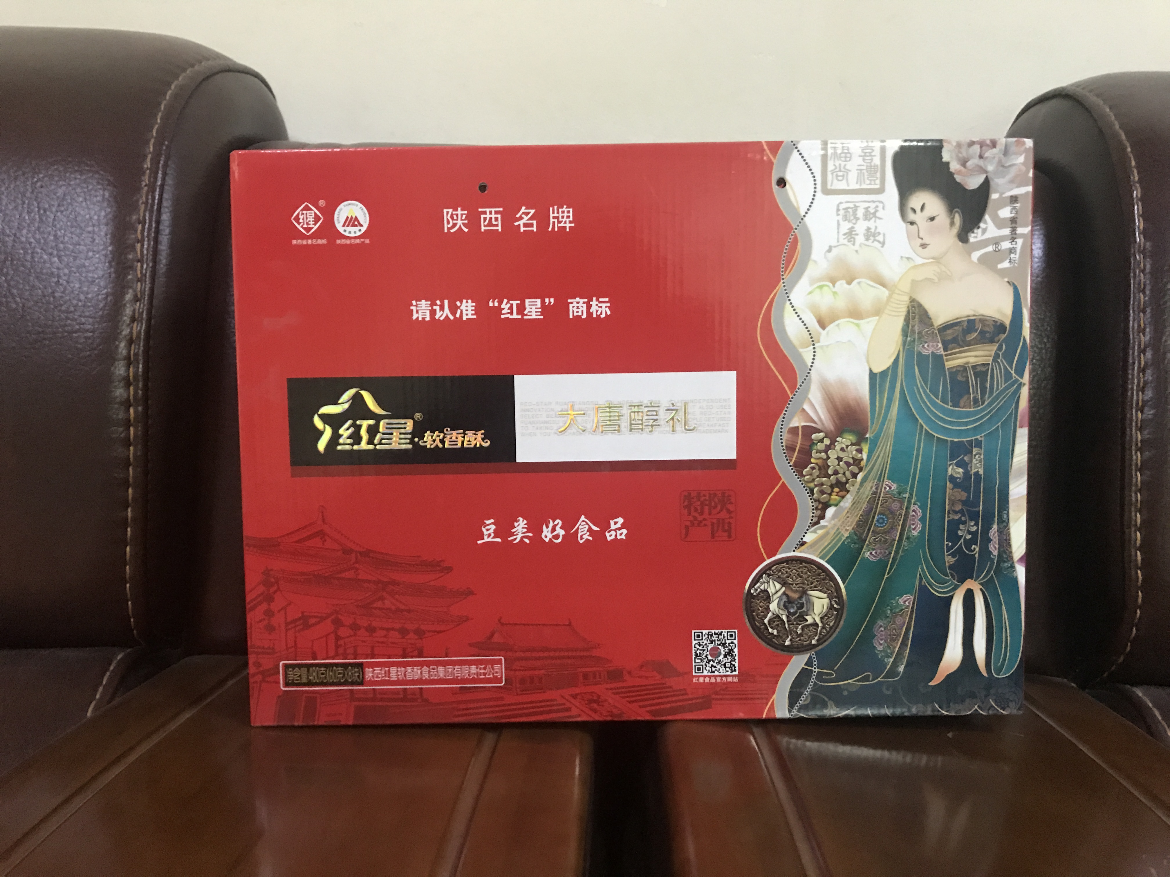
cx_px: 585
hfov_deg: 63.4
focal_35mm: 28
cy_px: 438
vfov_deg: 49.7
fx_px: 946
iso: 100
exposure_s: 1/5
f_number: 1.8
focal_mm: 3.99
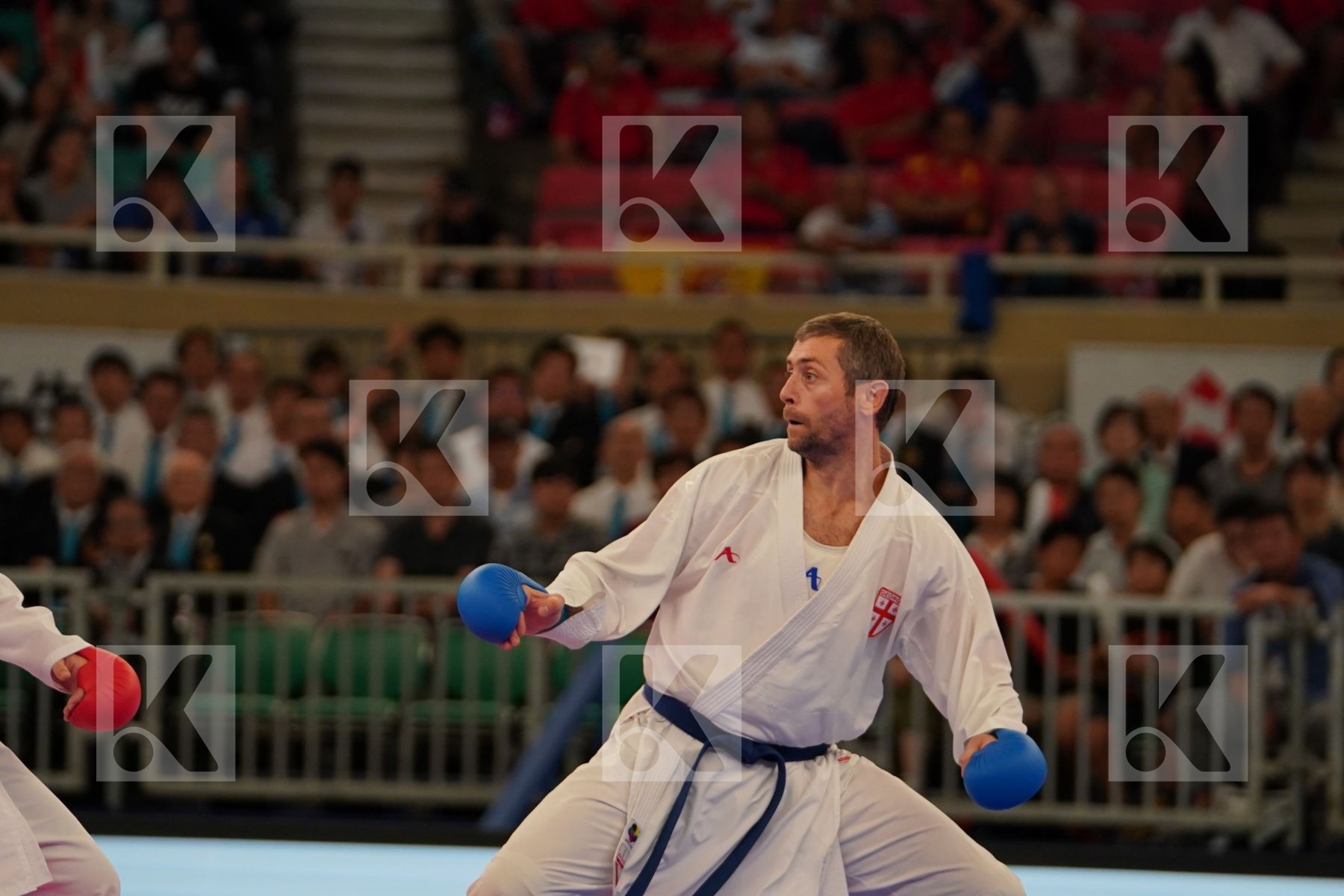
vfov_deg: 5.9
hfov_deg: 8.8
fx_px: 8735
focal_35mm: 234
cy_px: 448
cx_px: 672
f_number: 2.8
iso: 1250
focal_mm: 156
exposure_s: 1/1000
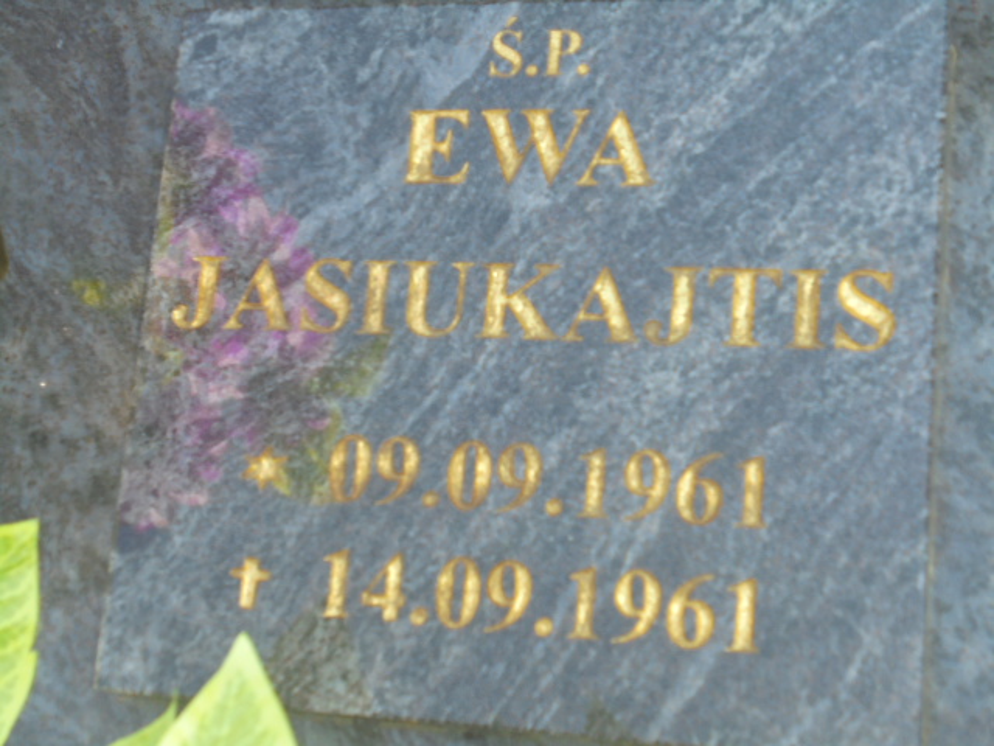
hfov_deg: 34.3
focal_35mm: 56
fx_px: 1608
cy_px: 373
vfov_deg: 26.1
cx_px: 497
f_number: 5.2
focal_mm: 10.1
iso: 100
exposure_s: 1/60
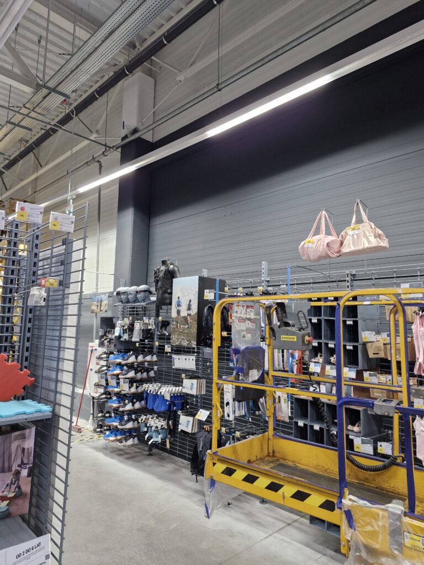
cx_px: 212
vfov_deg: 73.9
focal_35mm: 23
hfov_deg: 58.9
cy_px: 282
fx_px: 376
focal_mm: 5.54
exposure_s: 1/100
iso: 250
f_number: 1.8
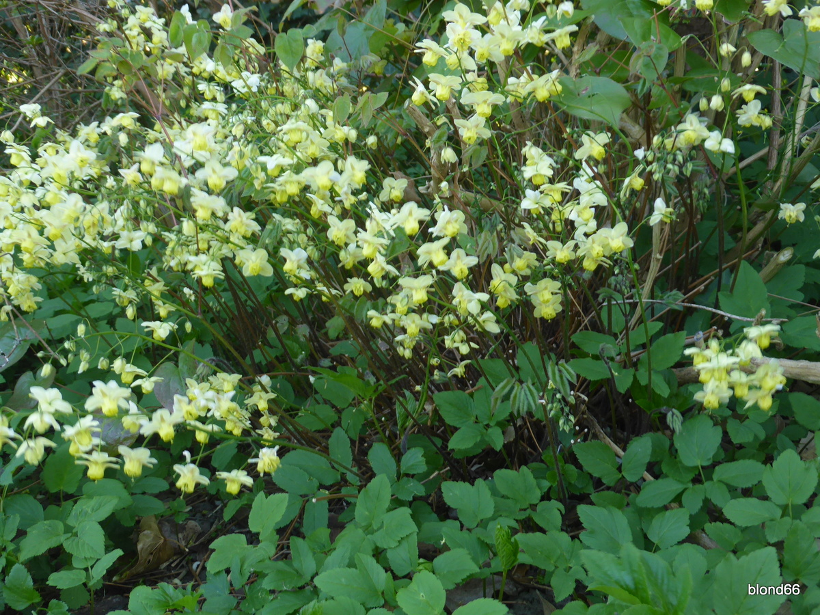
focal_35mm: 39
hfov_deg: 47.9
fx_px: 924
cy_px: 308
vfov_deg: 36.8
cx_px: 410
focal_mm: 6.9
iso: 100
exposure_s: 1/30
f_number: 3.9
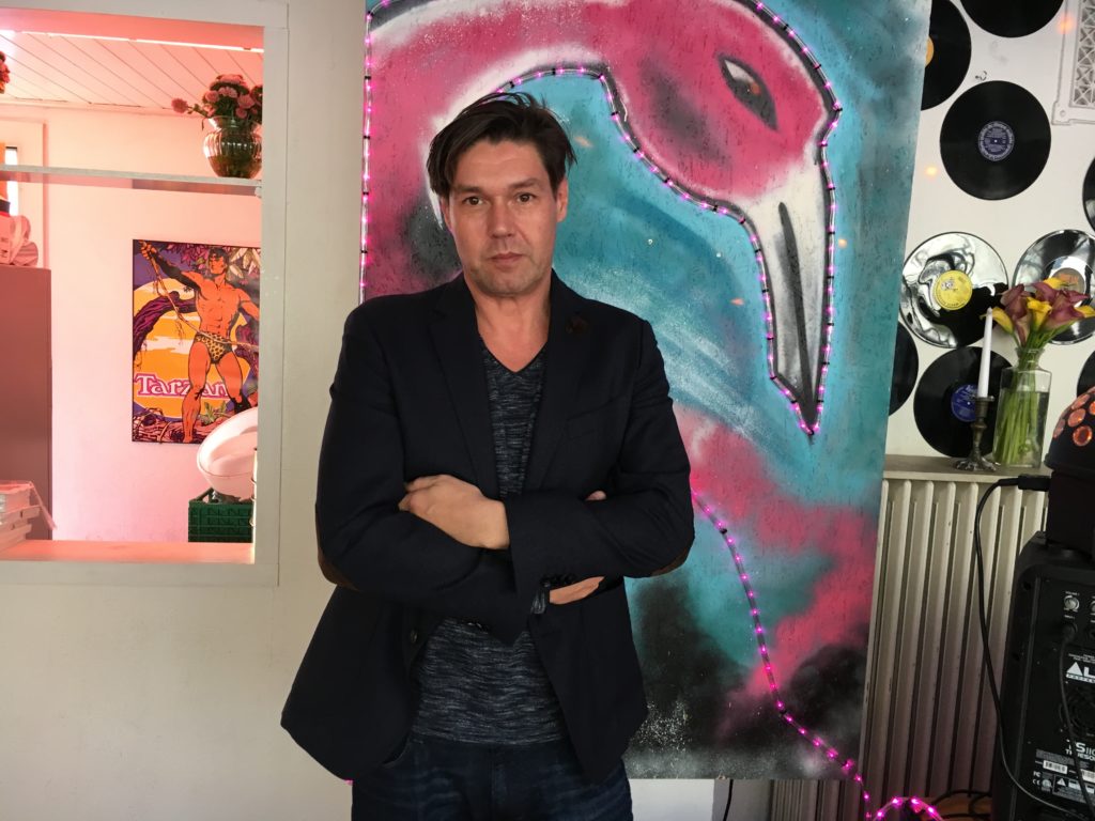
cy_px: 410
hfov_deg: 61.7
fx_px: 917
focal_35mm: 29
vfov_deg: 48.2
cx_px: 548
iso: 50
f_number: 2.2
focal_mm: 4.15
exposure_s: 1/33
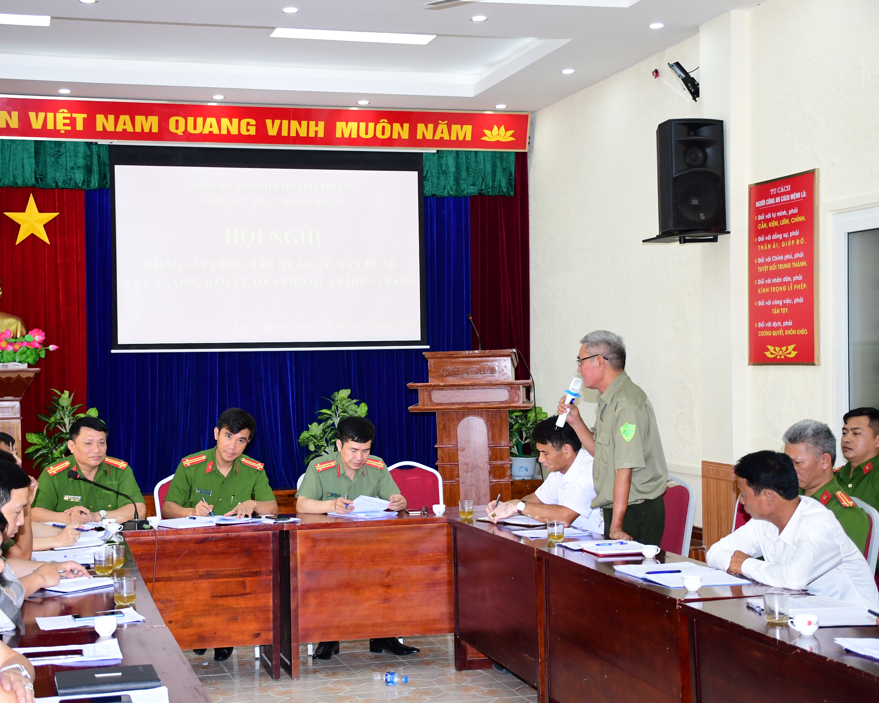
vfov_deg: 27.6
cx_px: 358
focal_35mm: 55
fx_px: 1431
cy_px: 350
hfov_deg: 34.1
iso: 1000
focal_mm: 32
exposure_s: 1/200
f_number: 4
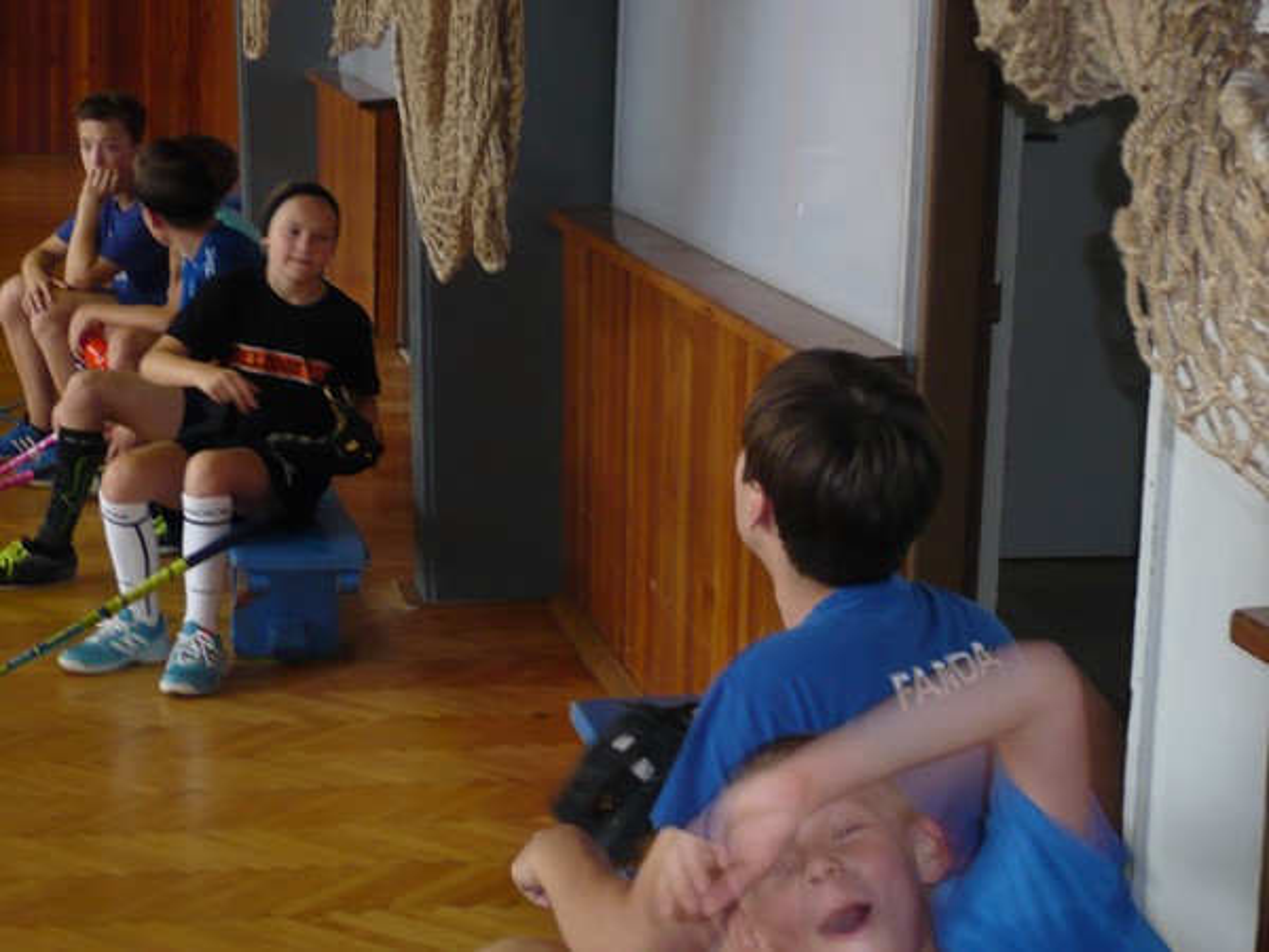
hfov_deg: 24.7
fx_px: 2896
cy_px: 476
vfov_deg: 18.7
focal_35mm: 79
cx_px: 634
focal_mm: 13
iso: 160
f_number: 4.3
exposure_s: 1/30
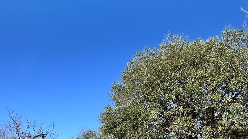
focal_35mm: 40
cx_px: 119
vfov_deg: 26.6
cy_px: 163
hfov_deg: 50.5
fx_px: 263
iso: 50
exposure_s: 1/2398
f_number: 2.2
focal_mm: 2.22
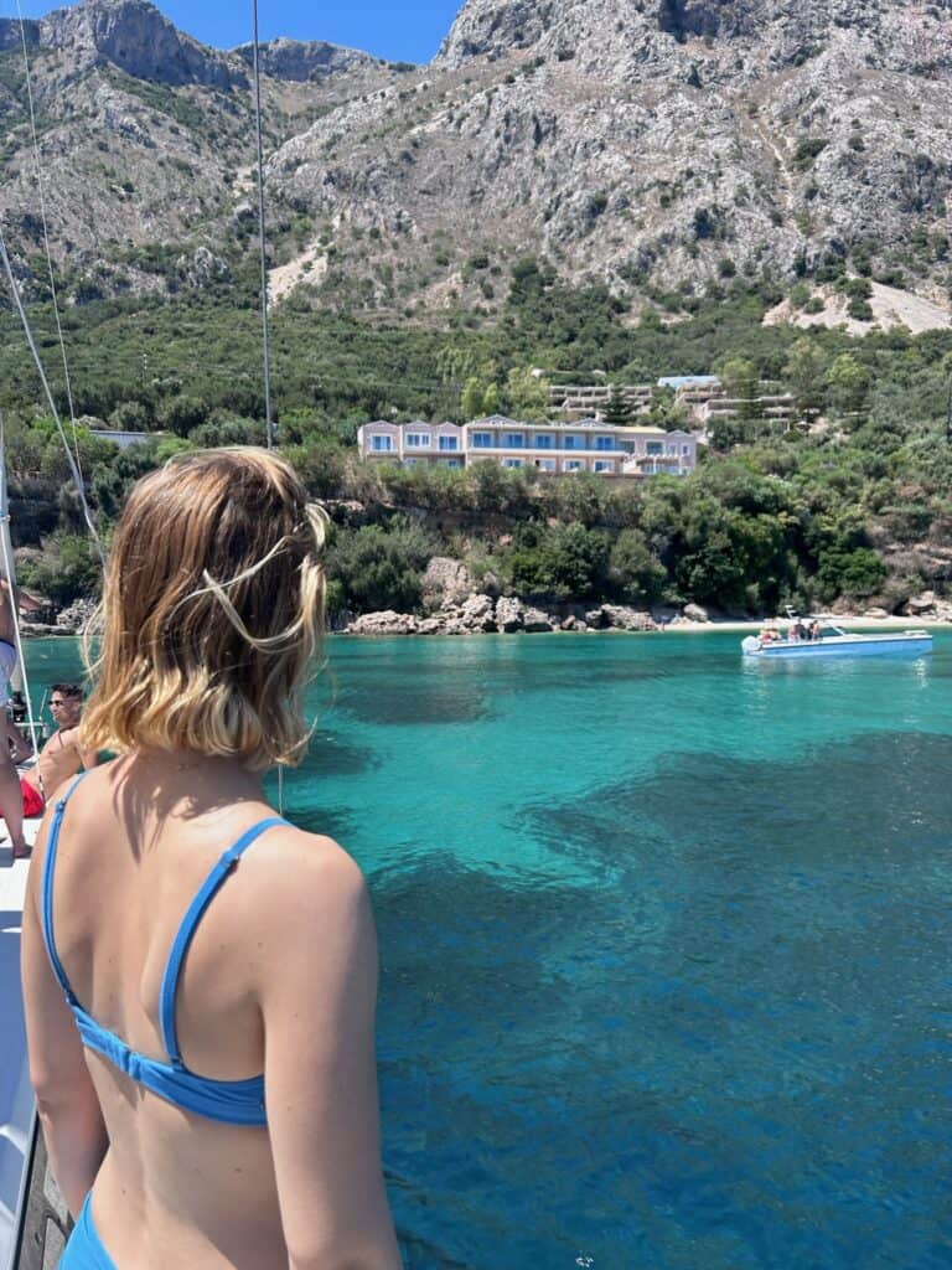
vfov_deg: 67.3
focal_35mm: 26
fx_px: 953
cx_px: 476
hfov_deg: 53.1
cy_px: 635
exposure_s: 1/1934
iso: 50
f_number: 1.5
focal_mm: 5.7
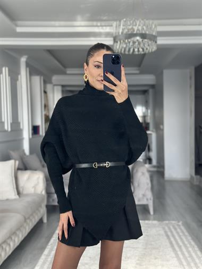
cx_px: 101
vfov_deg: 39.6
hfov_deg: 30.3
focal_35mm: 48
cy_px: 134
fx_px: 373
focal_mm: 6.86
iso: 125
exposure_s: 1/95
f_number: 1.78
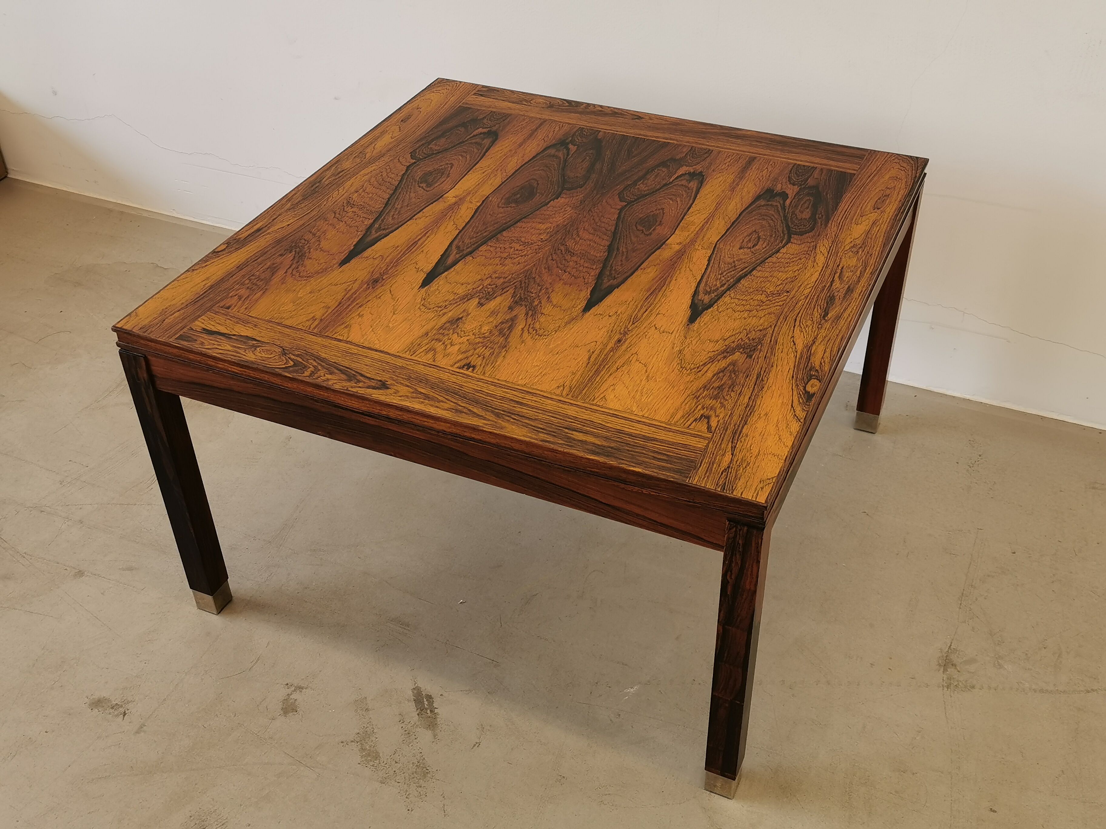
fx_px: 1214
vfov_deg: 37.7
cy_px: 414
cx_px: 553
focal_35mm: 38
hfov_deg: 49.0
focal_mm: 5.58
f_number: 1.8
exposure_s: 1/119
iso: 50
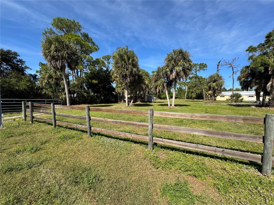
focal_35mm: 14
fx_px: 111
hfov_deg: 102.1
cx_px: 137
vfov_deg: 85.7
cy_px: 102
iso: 40
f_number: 2.2
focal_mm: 2.22
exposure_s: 1/1277
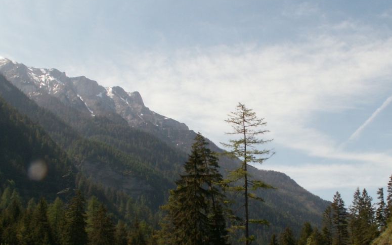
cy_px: 163
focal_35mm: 49
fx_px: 524
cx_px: 210
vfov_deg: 26.2
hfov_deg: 41.0
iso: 50
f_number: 8
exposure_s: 1/160
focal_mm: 5.86
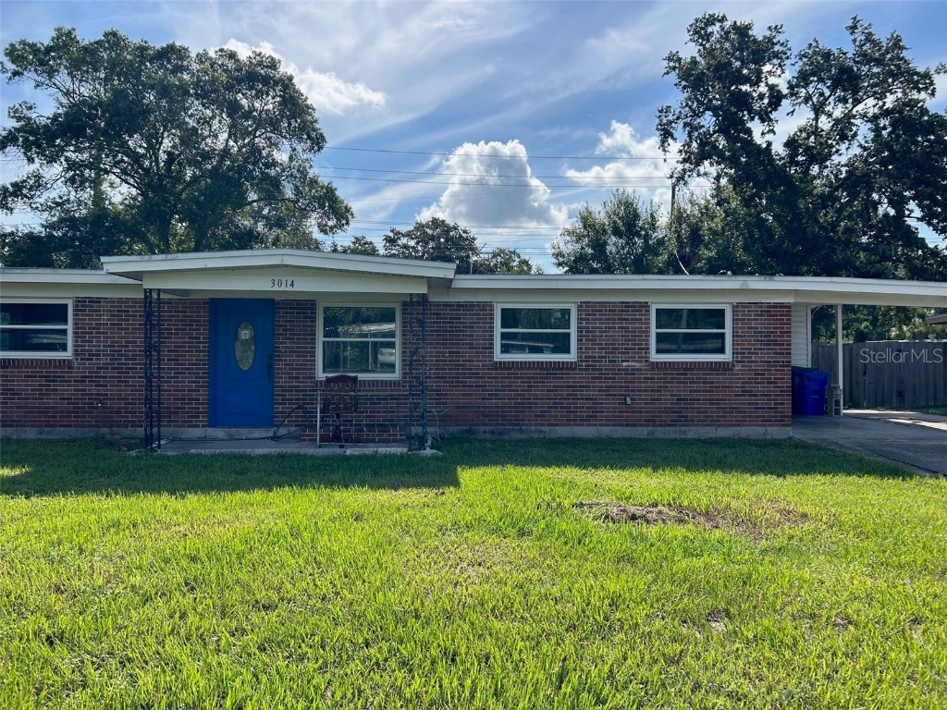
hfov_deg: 67.3
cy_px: 355
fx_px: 711
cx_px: 474
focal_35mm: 26
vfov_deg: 53.1
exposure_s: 1/3968
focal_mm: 5.7
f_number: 1.5
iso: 50
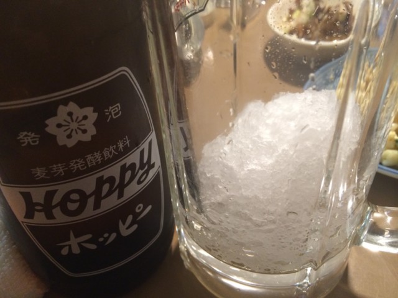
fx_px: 345
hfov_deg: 60.0
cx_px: 199
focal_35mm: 30
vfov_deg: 46.8
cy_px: 149
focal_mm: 4.12
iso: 320
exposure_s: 1/33
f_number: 2.2
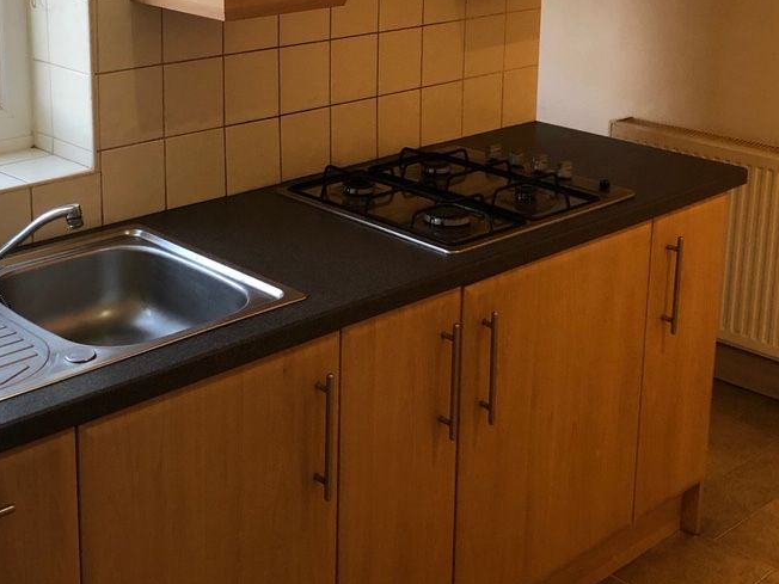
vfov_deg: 26.0
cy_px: 109
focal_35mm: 55
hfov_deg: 34.8
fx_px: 1238
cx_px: 302
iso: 64
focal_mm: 4
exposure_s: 1/14
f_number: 1.8
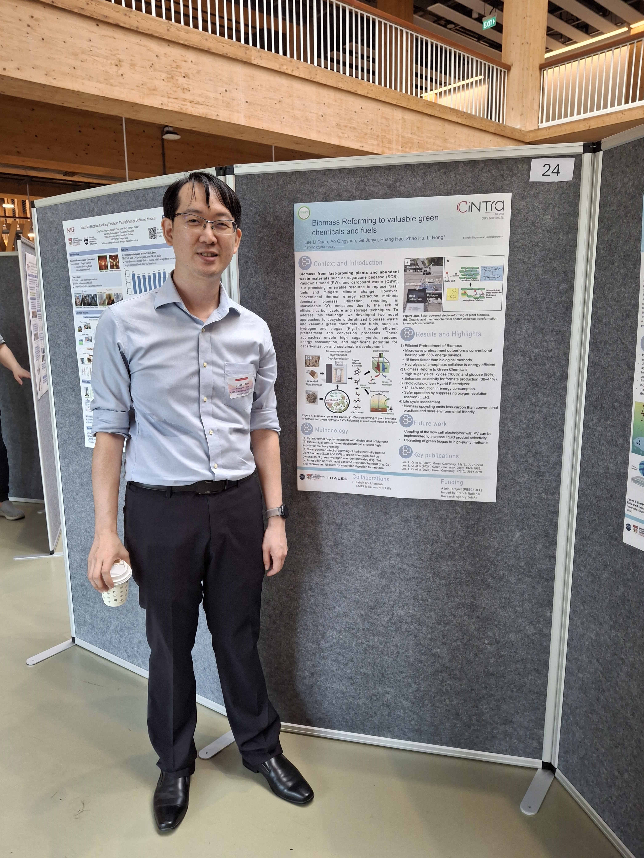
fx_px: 620
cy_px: 429
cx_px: 322
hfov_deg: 54.9
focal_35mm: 25
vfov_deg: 69.4
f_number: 1.8
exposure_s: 1/120
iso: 200
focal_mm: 4.69
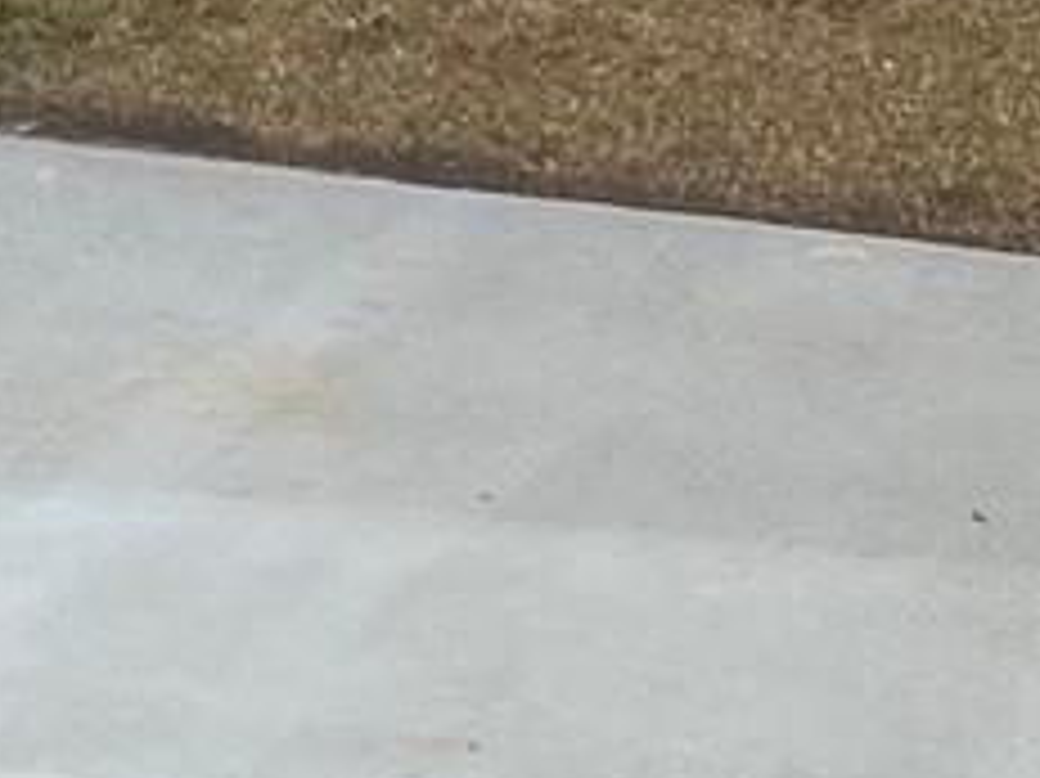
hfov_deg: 10.7
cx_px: -396
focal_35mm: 180
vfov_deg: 8.0
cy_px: -450
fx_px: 5405
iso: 50
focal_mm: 5.7
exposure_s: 1/7463
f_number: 1.5
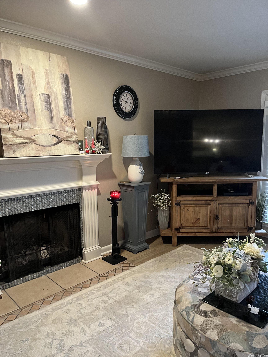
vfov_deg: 67.3
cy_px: 178
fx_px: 268
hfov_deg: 53.1
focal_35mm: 26
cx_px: 134
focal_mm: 5.1
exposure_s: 1/40
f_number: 1.6
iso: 400
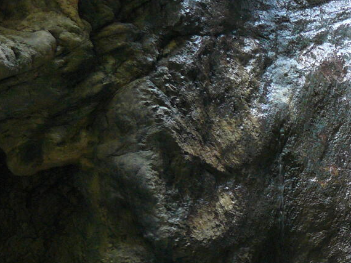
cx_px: 392
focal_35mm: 91
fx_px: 922
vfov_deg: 15.8
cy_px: 284
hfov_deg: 20.5
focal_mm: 6
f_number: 2.8
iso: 200
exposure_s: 1/5
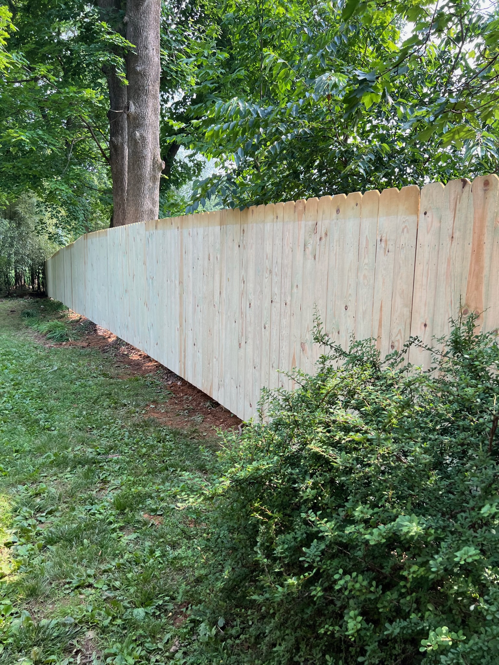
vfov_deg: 67.3
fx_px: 500
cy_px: 332
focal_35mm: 26
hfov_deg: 53.1
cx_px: 250
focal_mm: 5.7
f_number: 1.5
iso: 50
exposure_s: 1/431
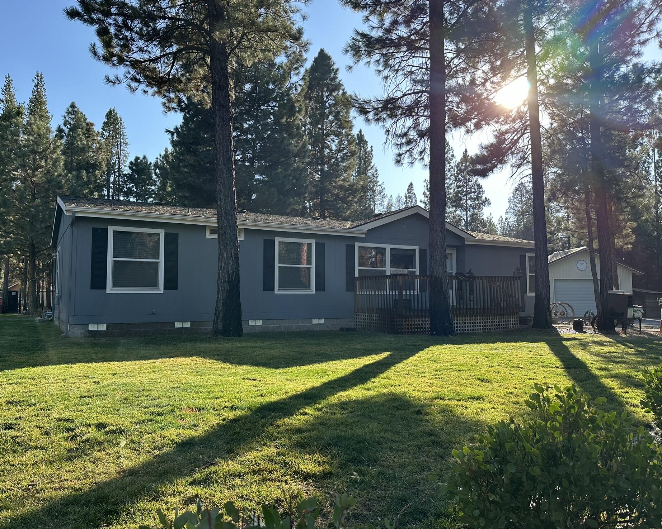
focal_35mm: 26
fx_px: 509
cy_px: 269
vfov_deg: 54.9
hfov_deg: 66.0
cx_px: 316
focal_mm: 6.86
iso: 80
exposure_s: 1/1473
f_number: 1.78
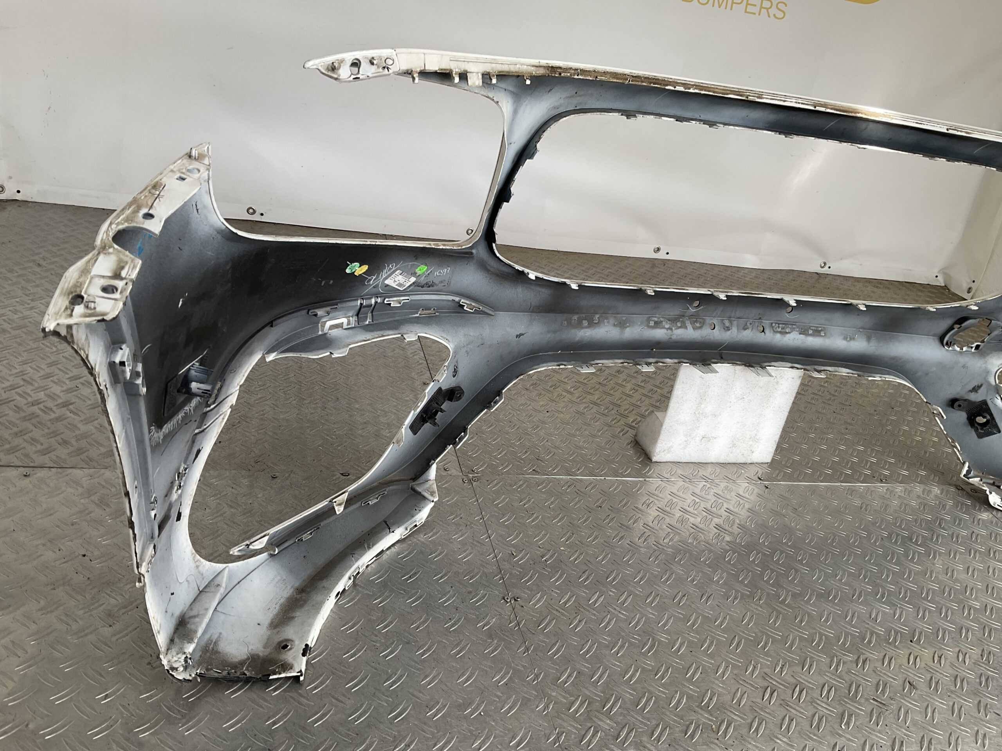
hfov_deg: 61.7
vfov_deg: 48.2
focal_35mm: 29
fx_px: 839
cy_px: 376
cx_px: 501
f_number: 1.8
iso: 16
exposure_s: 1/100
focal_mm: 3
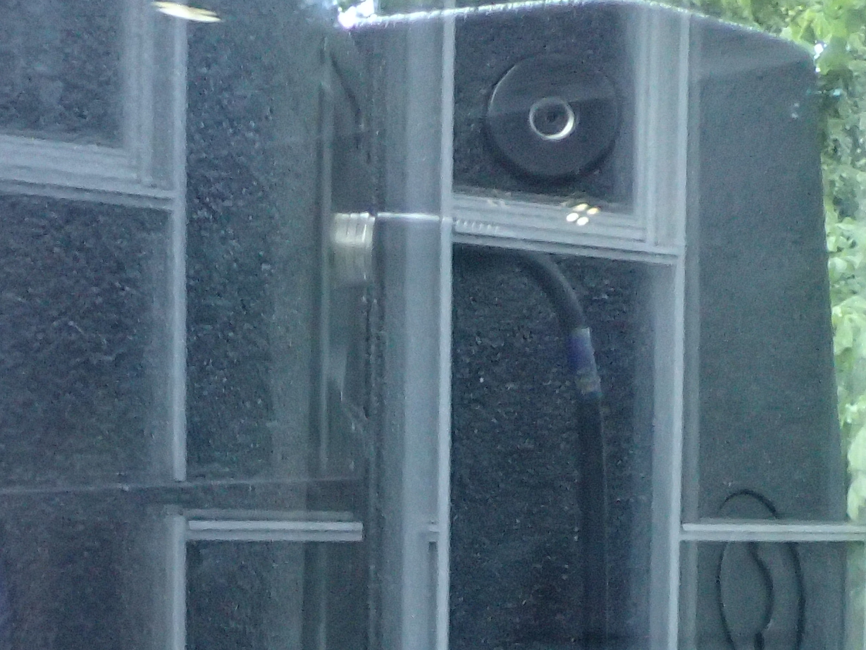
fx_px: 3002
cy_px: 767
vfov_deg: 12.1
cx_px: -355
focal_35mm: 120
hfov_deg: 15.4
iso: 800
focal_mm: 5.87
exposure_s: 1/80
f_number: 2.4
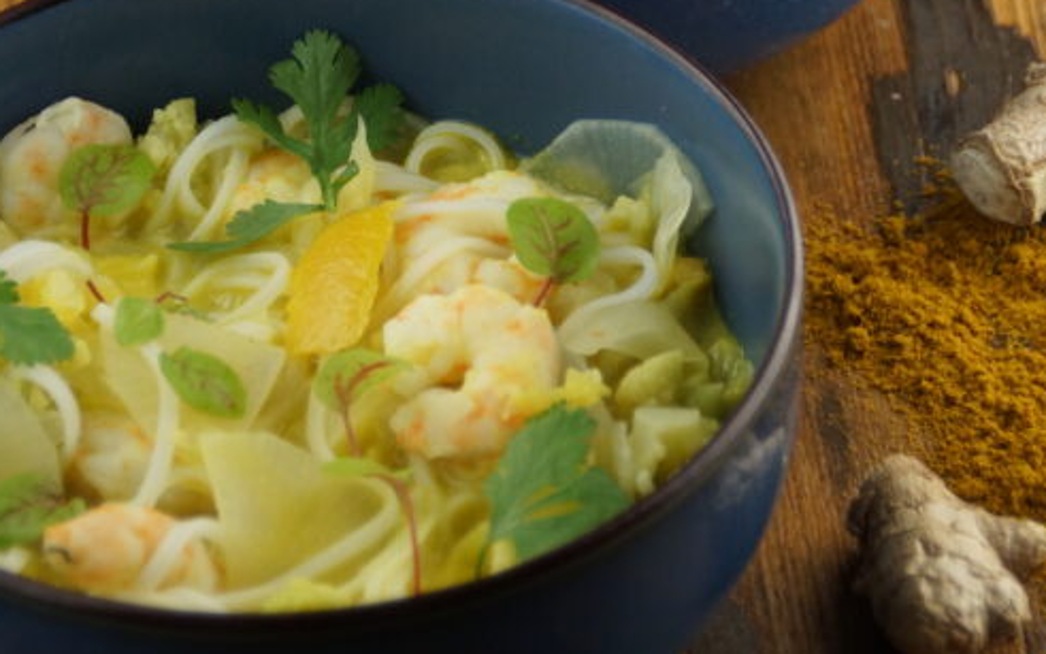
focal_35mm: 287
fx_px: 8182
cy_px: 137
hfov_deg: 7.3
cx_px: 499
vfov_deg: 4.6
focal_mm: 120
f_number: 6.3
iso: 640
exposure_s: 1/200
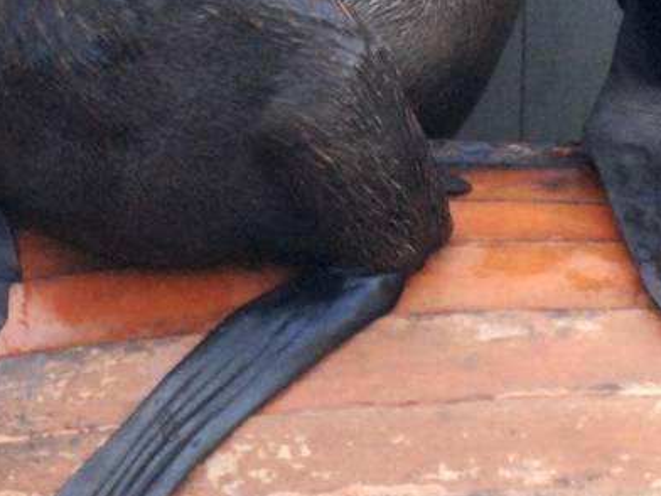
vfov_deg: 0.9
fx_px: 30380
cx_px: 423
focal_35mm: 1591
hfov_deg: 1.2
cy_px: -127
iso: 1600
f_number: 5.6
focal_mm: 270
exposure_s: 1/500
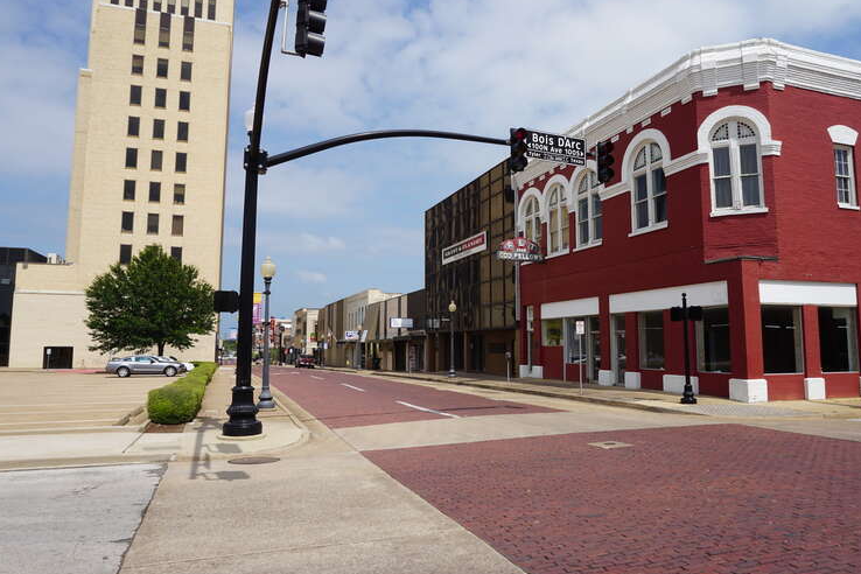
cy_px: 277
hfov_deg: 69.3
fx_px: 622
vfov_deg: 49.5
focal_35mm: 26
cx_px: 457
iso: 100
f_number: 11
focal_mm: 16
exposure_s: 1/160
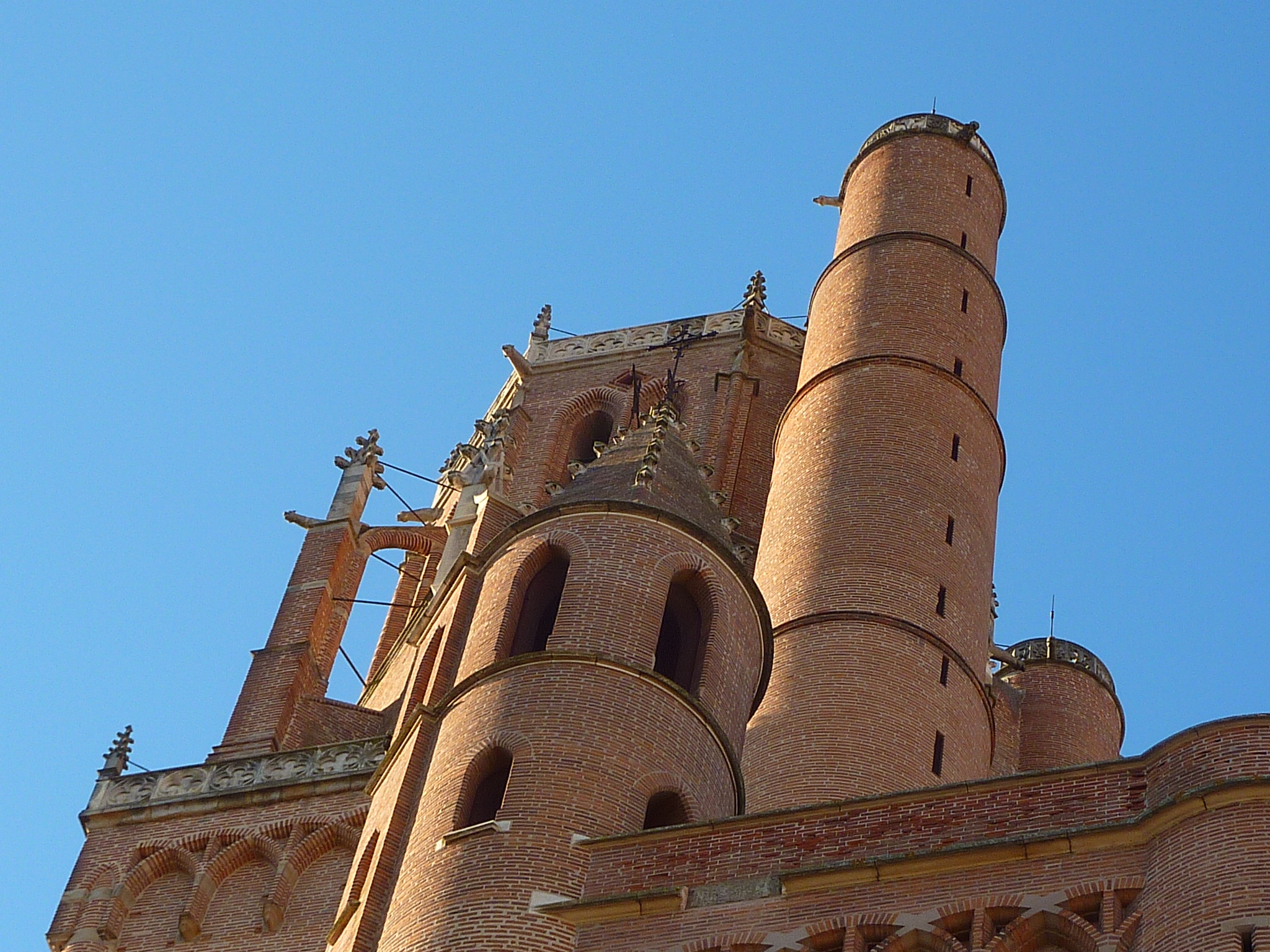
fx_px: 4146
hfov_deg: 17.4
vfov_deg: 13.1
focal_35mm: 113
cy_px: 476
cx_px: 635
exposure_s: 1/250
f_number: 4
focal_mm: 10.3
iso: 80
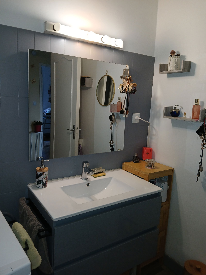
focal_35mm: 26
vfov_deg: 67.3
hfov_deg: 53.1
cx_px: 103
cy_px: 138
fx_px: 206
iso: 100
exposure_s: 1/50
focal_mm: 3.98
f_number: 1.8
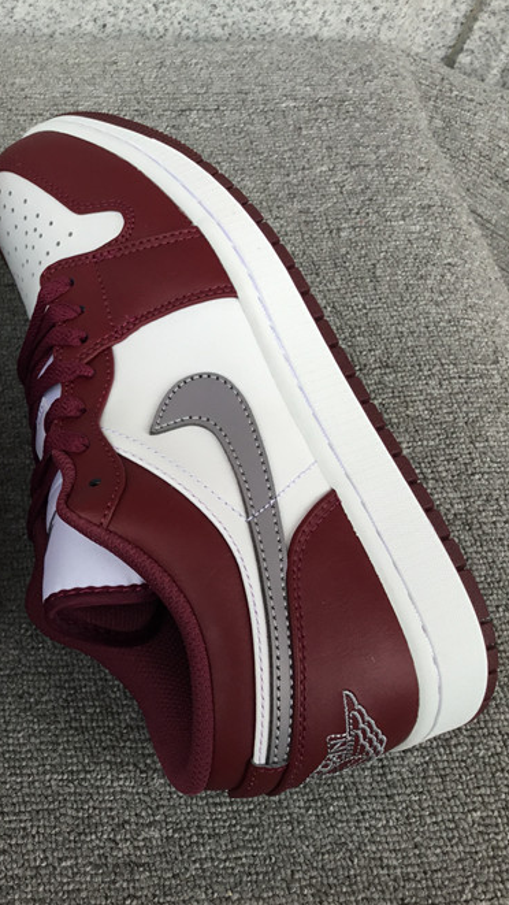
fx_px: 1103
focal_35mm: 46
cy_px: 448
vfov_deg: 44.6
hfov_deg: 24.3
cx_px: -49
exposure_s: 1/100
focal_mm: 3.3
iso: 25
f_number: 2.4
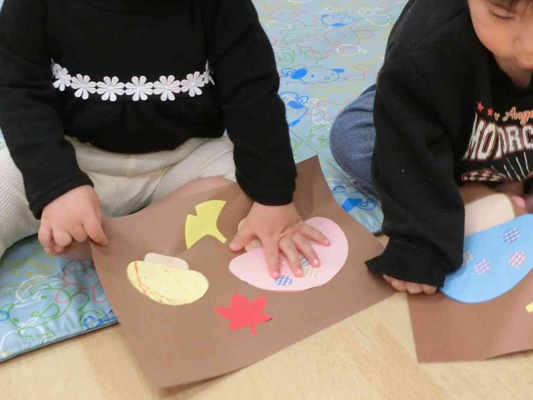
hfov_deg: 33.7
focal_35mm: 57
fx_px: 877
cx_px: 304
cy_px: 75
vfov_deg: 25.2
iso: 400
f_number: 3.9
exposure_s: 1/40
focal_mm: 6
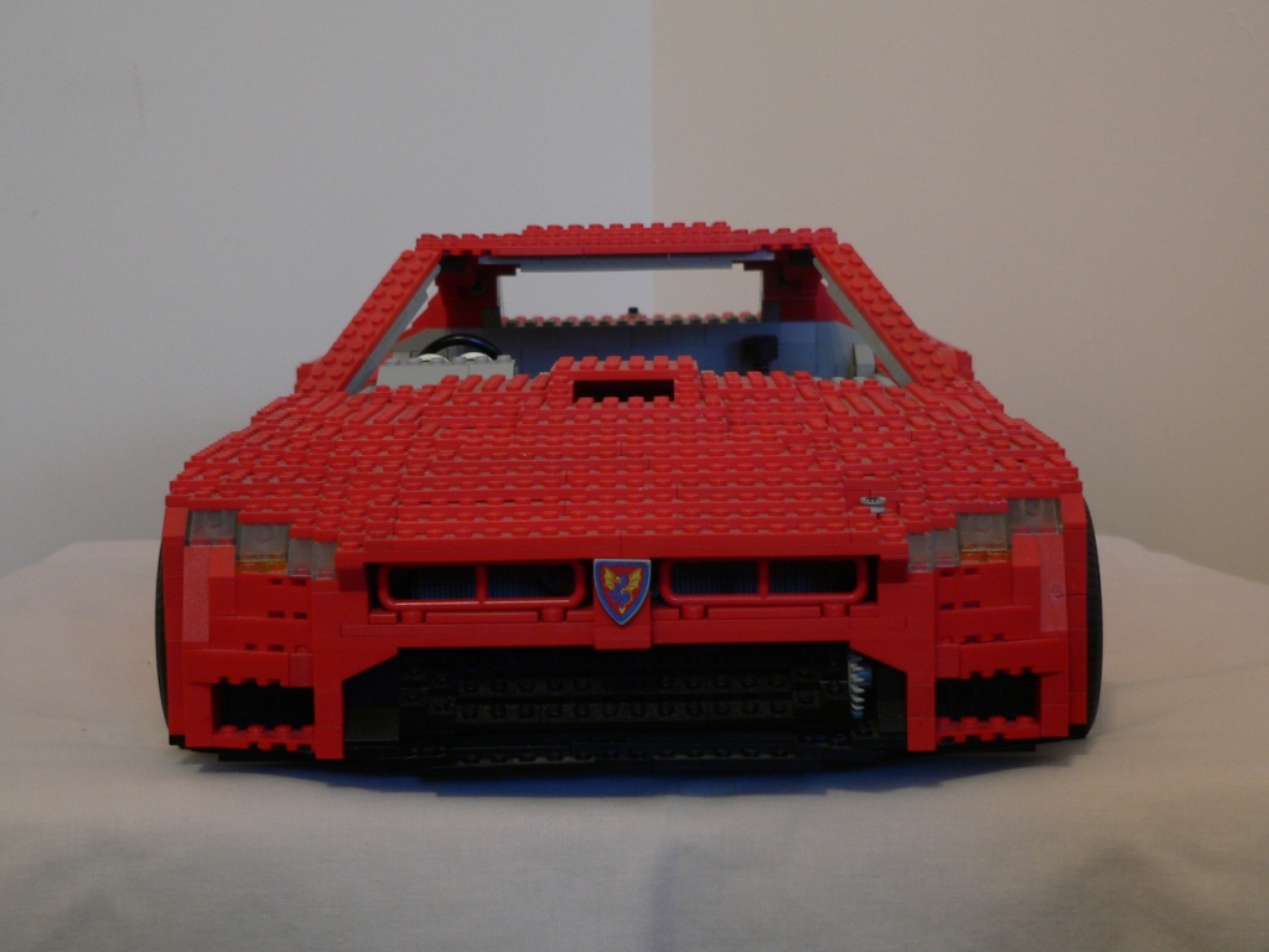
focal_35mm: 68
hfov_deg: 28.6
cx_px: 634
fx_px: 2493
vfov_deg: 21.6
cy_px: 476
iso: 100
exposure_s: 1/2
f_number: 2.8
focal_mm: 11.4
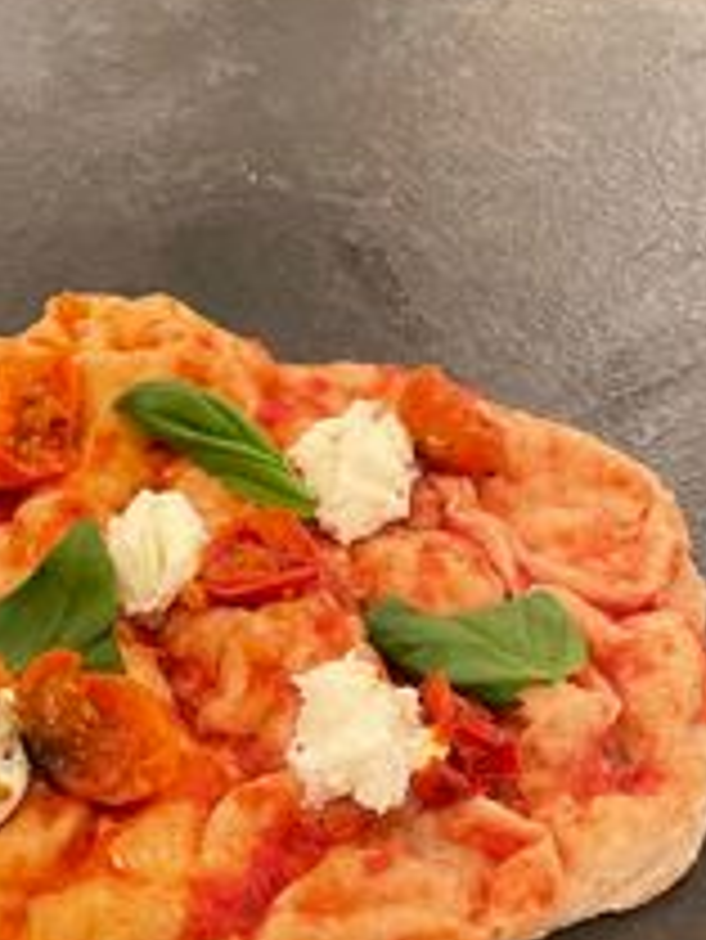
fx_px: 1440
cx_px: 27
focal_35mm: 53
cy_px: 747
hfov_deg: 26.3
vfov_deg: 35.1
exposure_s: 1/50
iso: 320
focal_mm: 4.2
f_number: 1.6
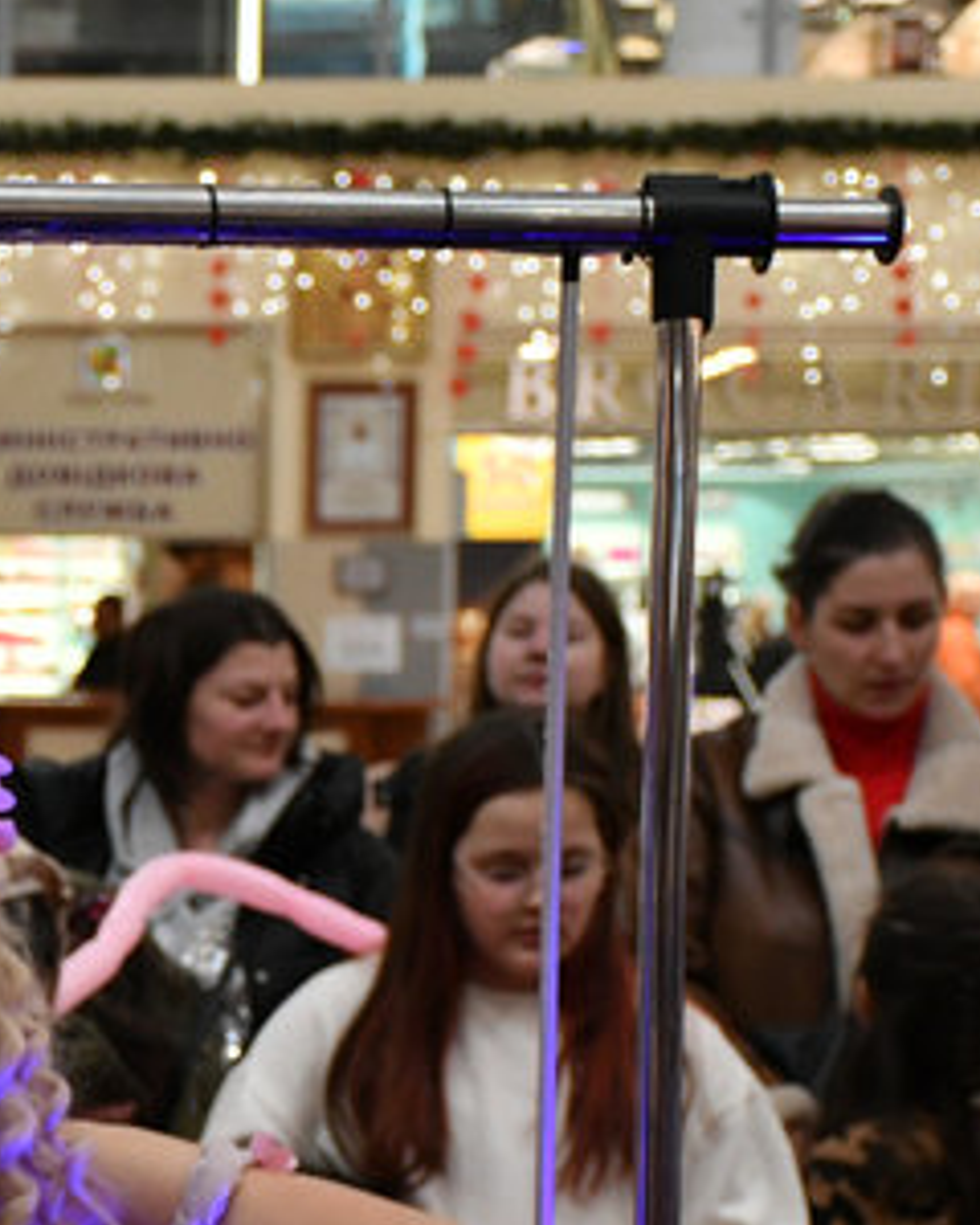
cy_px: 1043
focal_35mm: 150
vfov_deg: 12.8
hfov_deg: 10.2
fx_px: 5438
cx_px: -163
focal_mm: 40
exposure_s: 1/250
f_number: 4.5
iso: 2000
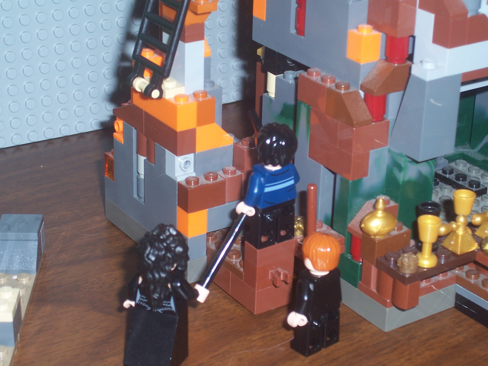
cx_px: 244
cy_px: 183
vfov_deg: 18.0
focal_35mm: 82
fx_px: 1156
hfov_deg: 23.8
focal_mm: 13.5
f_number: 4.1
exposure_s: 1/90
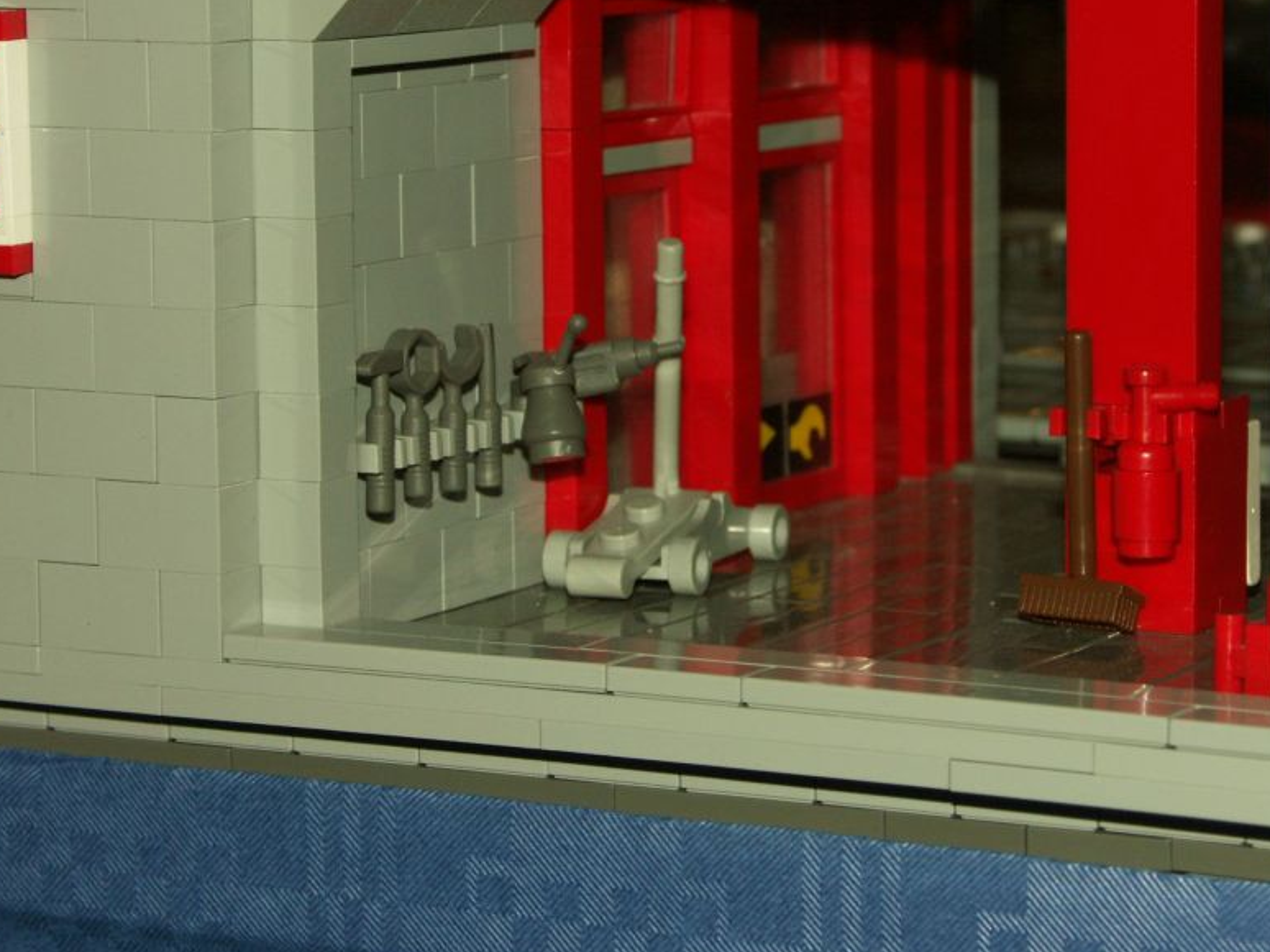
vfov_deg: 10.7
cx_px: 791
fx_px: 5098
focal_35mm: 139
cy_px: 363
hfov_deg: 14.2
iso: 200
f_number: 5.6
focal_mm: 26.91
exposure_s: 1/100
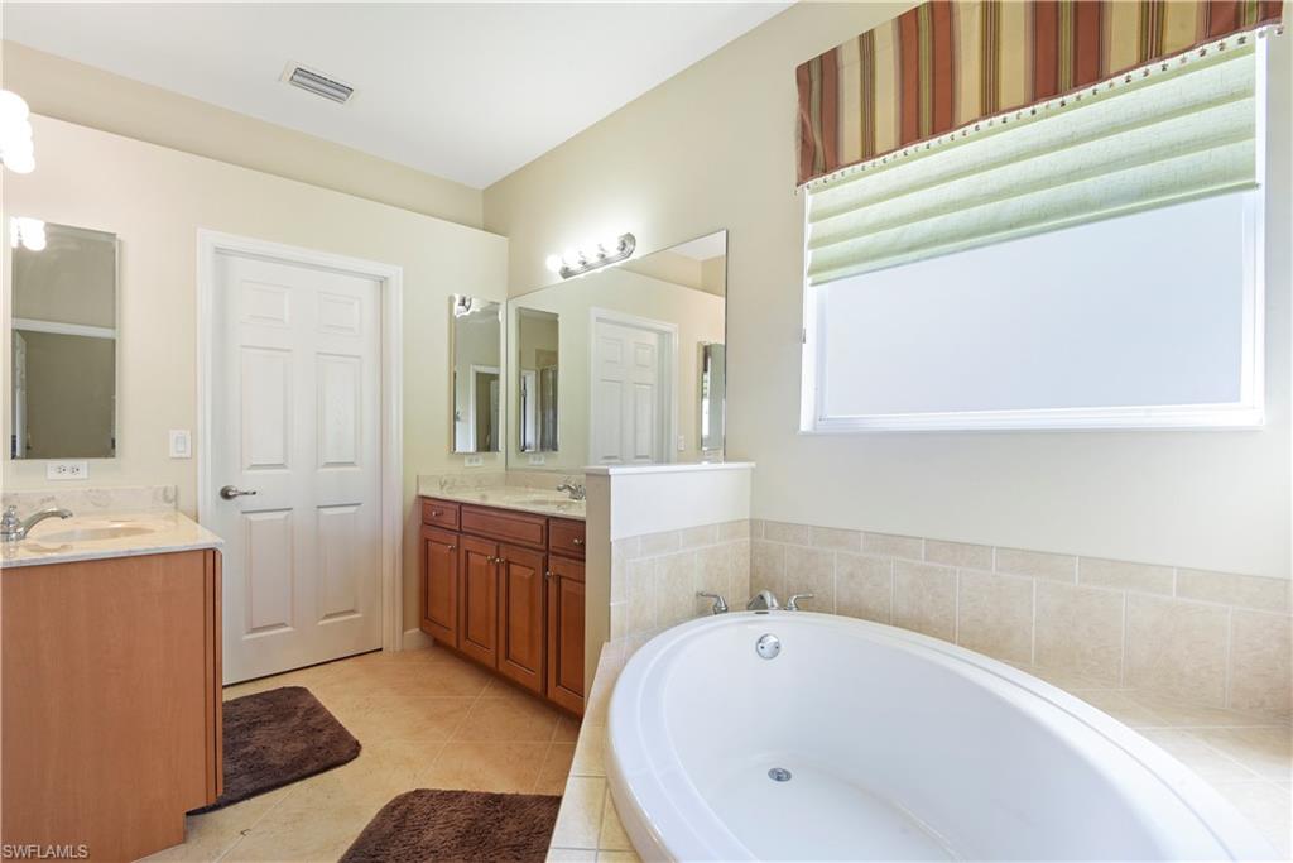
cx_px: 646
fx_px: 575
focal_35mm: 16
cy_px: 432
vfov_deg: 73.8
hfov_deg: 96.7
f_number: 11
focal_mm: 16
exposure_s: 1/40
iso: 400
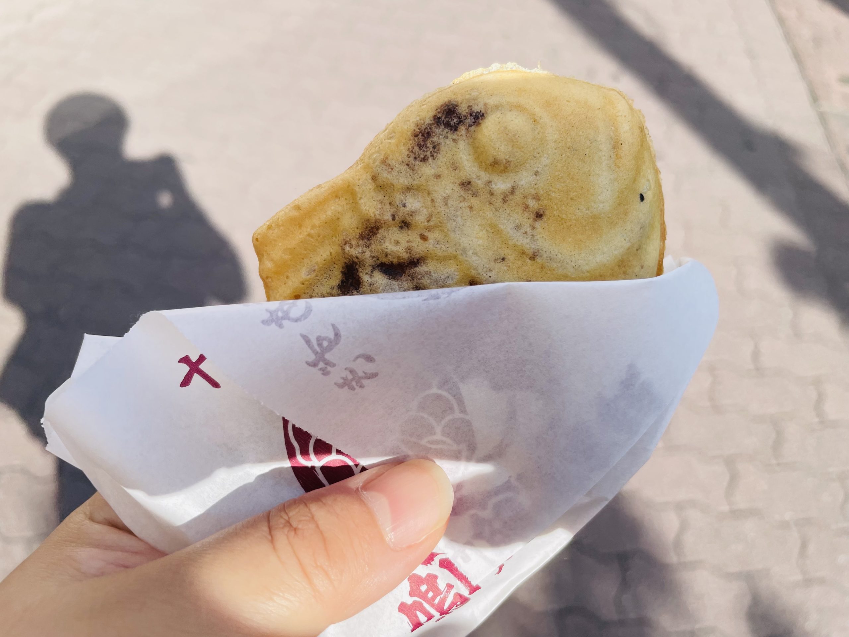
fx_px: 638
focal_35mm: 26
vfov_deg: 53.1
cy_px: 318
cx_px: 424
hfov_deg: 67.3
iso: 32
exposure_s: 1/2053
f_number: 1.6
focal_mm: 4.2
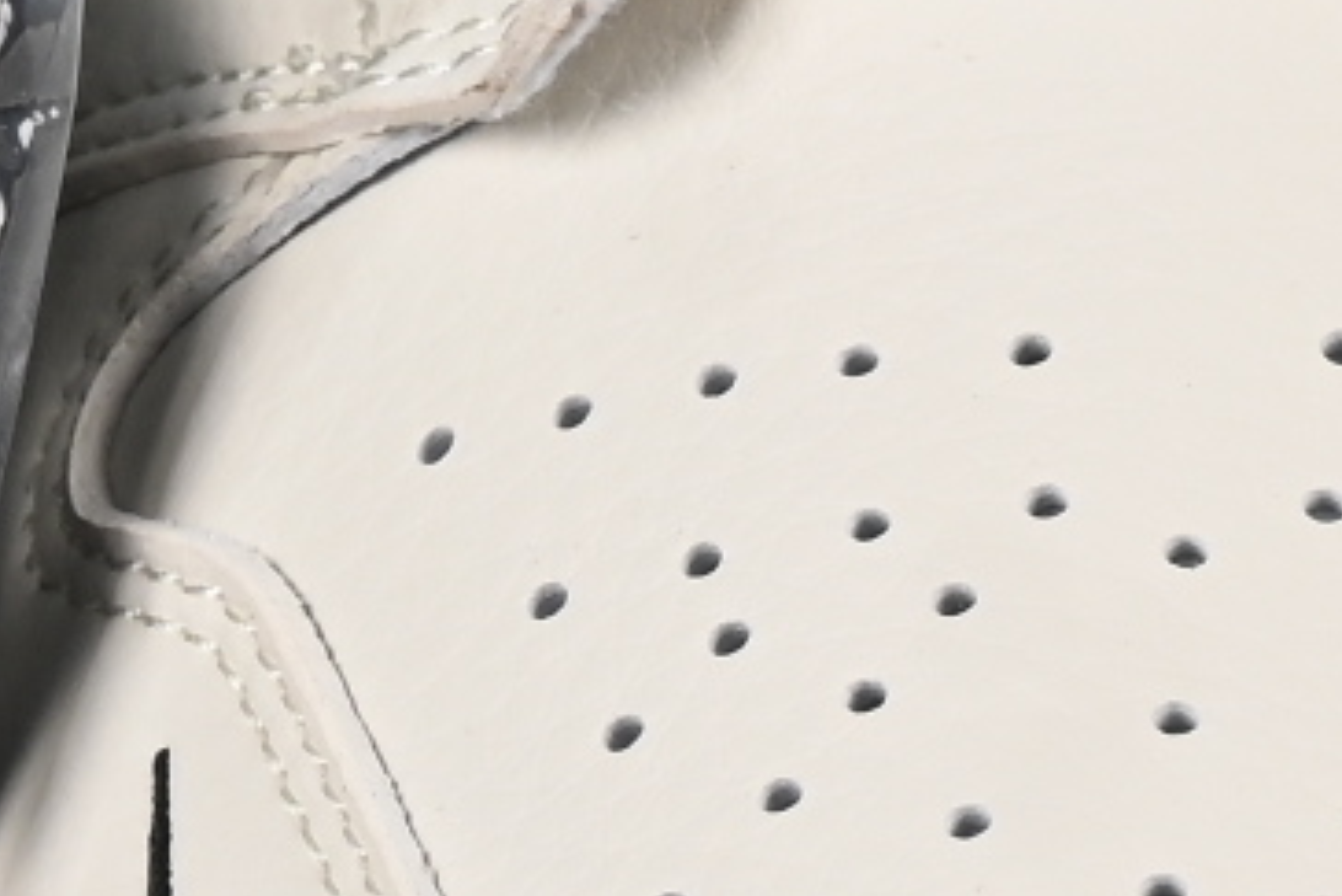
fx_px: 21368
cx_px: 2264
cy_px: 151
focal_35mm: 573
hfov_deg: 3.6
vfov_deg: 2.4
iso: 160
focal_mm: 50
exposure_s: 1/100
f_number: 8
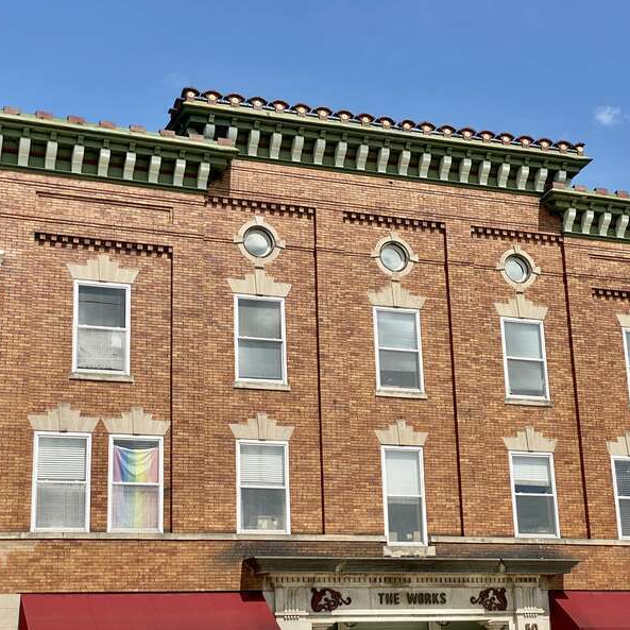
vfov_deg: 27.7
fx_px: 1277
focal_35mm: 62
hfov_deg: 27.7
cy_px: 313
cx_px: 351
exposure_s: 1/2179
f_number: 2
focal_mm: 6
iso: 20
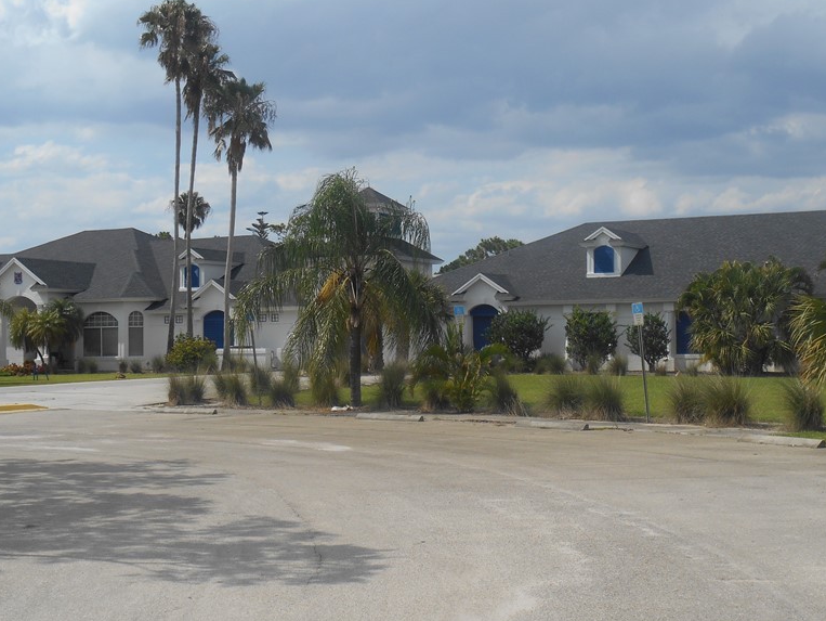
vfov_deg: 26.6
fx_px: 1313
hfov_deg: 34.9
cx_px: 457
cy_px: 320
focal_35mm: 55
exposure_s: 1/1000
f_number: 3.9
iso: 80
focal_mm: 7.2
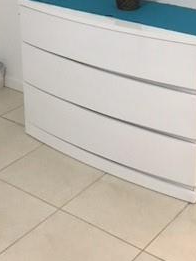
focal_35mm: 71
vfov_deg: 26.0
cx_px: 119
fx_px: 536
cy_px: -1
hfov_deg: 20.7
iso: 160
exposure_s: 1/33
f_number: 2.2
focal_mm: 4.15
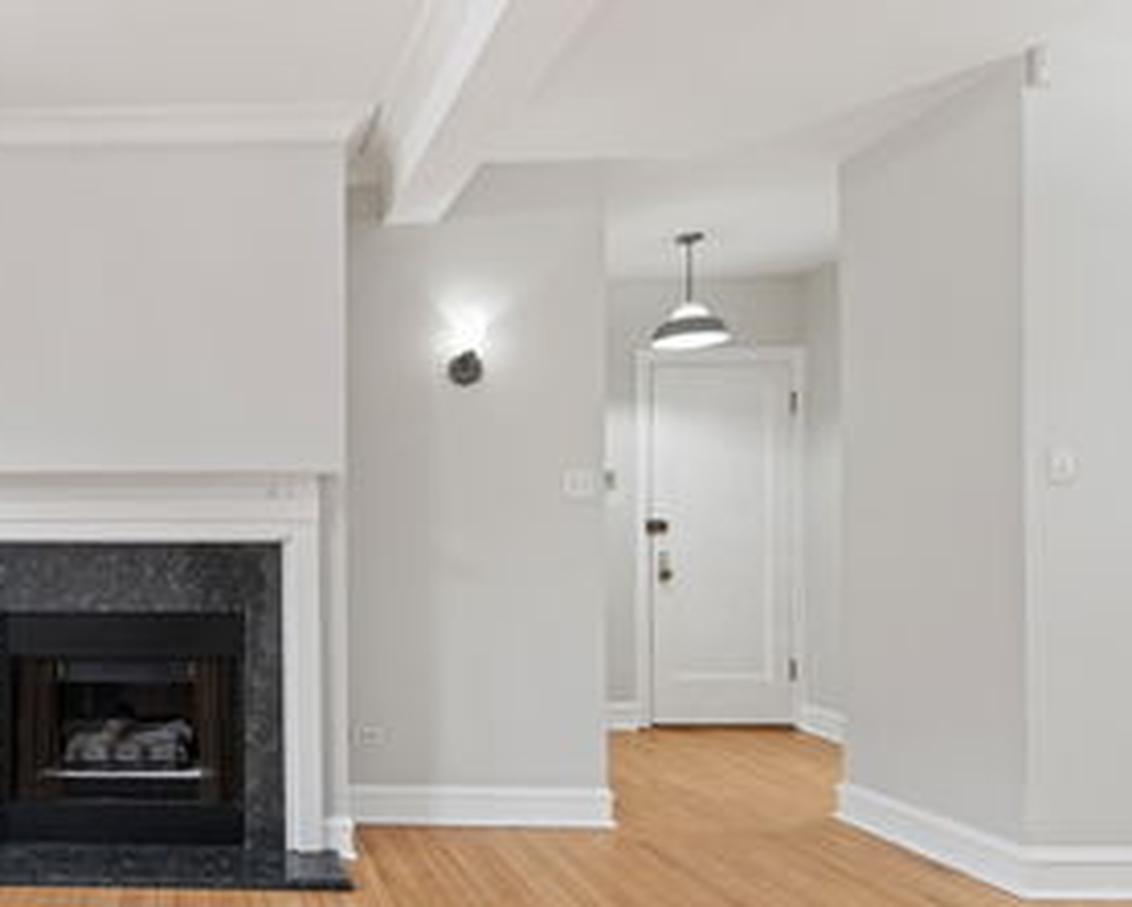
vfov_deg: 54.5
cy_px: 556
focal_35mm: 26
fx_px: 872
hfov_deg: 58.8
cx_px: 168
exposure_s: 1/6
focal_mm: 16
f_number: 8
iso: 400
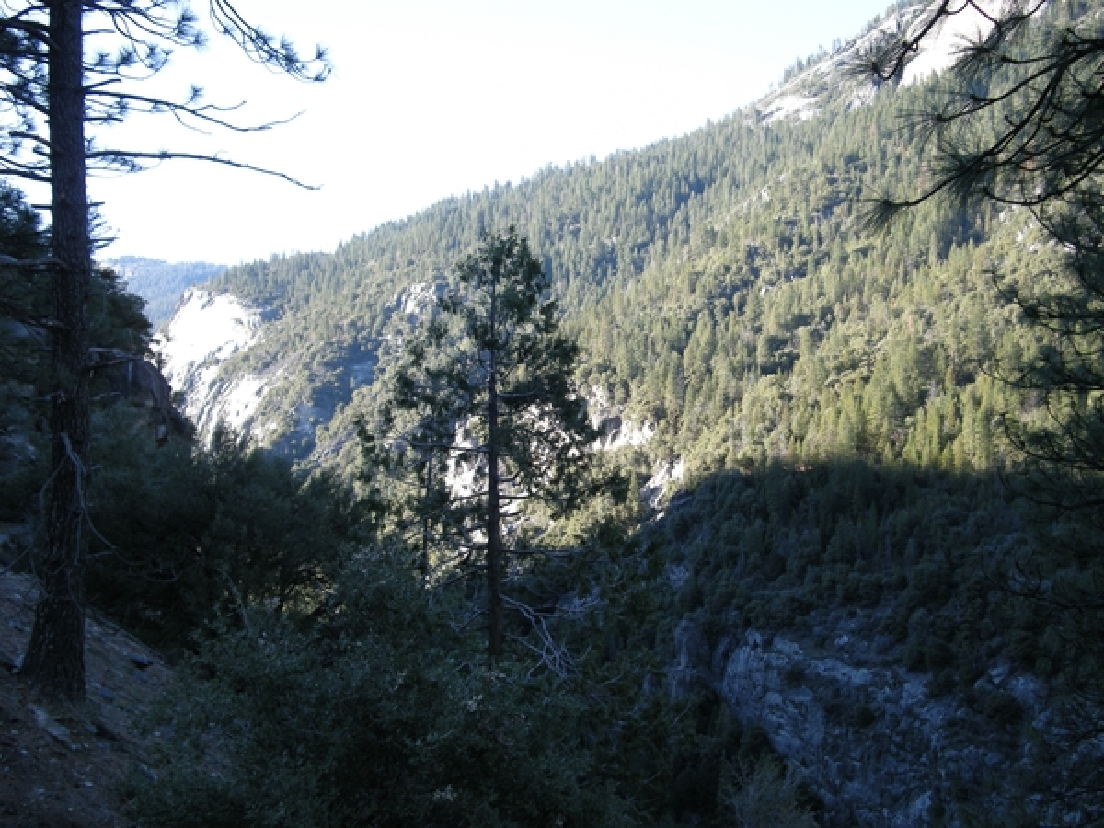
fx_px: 1180
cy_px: 414
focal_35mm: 37
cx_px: 552
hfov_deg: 50.1
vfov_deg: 38.7
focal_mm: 7.9
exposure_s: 1/108
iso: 64
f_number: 2.8
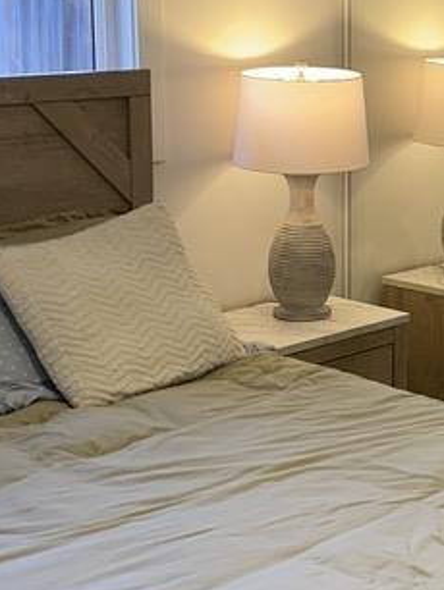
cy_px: 237
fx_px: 1486
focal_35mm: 87
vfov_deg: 22.5
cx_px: 490
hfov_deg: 16.5
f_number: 1.5
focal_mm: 5.7
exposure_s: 1/120
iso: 100
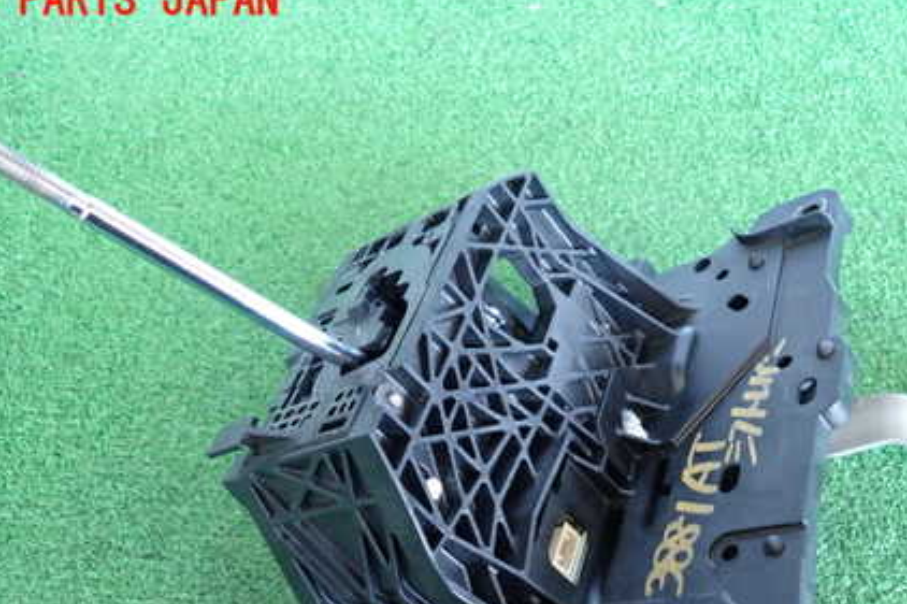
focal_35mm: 37
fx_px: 932
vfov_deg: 35.1
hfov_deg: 51.6
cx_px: 533
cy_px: 458
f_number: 2
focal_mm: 4.5
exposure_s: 1/30
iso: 250
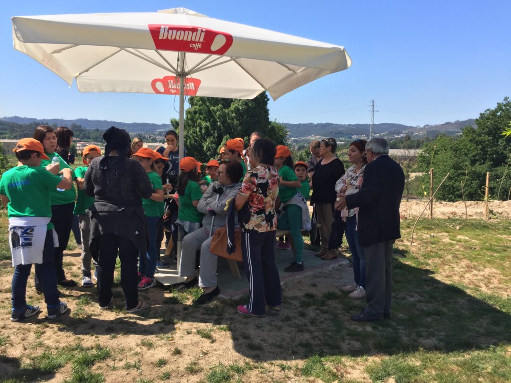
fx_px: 428
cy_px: 192
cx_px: 256
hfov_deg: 61.7
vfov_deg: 48.2
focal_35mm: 29
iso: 32
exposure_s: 1/1522
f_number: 2.2
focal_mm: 4.15
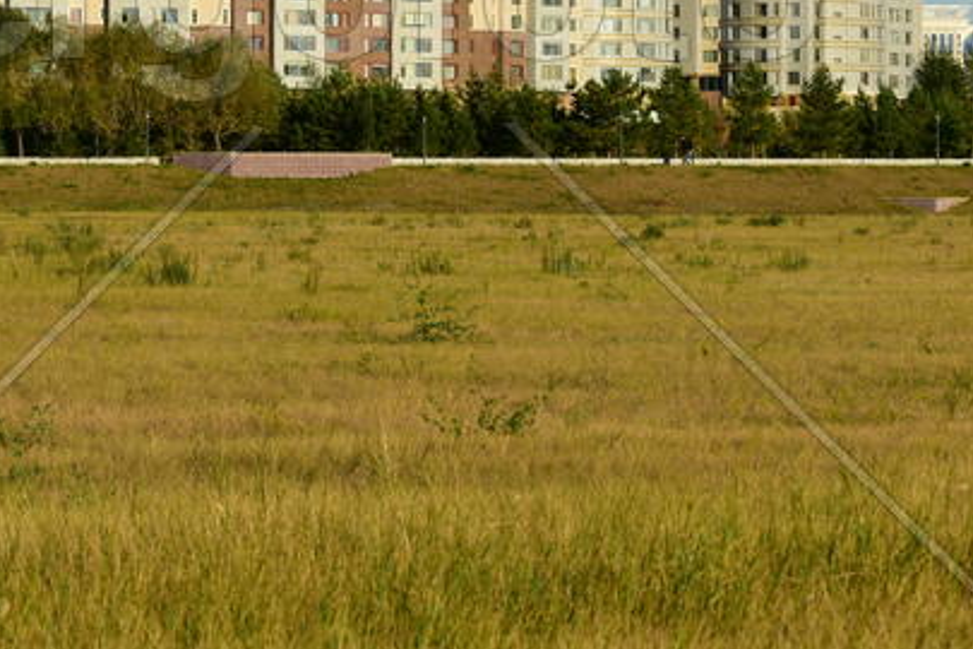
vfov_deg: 7.3
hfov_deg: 11.0
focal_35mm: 187
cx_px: 384
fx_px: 5054
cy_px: 0
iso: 100
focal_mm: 58
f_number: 9
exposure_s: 1/250
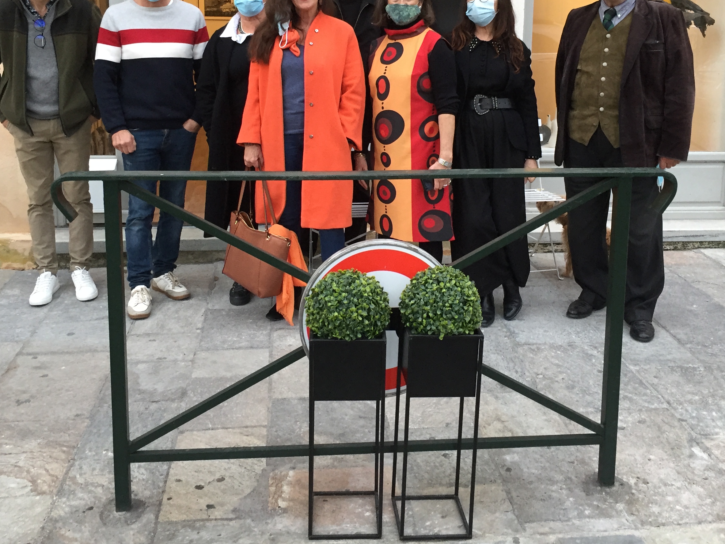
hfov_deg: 46.8
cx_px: 371
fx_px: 838
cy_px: 173
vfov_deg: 35.5
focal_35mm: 40
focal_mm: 4.15
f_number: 2.2
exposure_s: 1/33
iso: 80
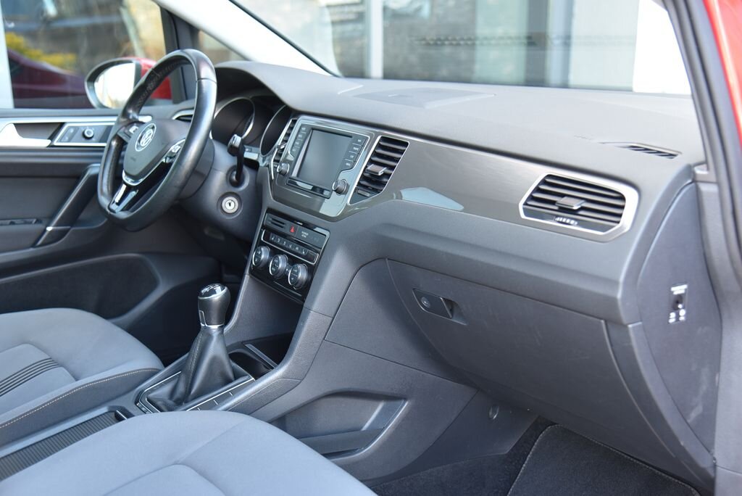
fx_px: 949
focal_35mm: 46
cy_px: 248
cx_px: 371
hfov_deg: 42.7
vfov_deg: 29.3
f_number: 4
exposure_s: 1/30
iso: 500
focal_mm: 46
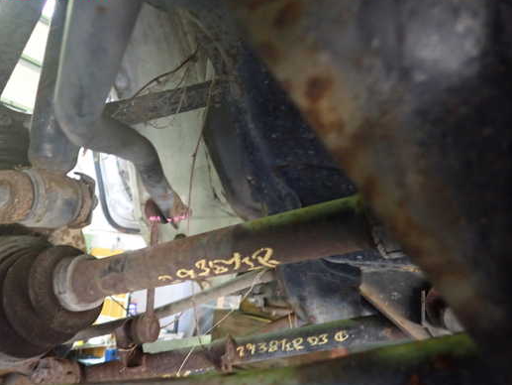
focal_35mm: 29
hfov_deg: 61.3
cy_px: 201
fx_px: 429
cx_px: 217
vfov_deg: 48.2
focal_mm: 4.5
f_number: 2
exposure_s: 1/30
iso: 640
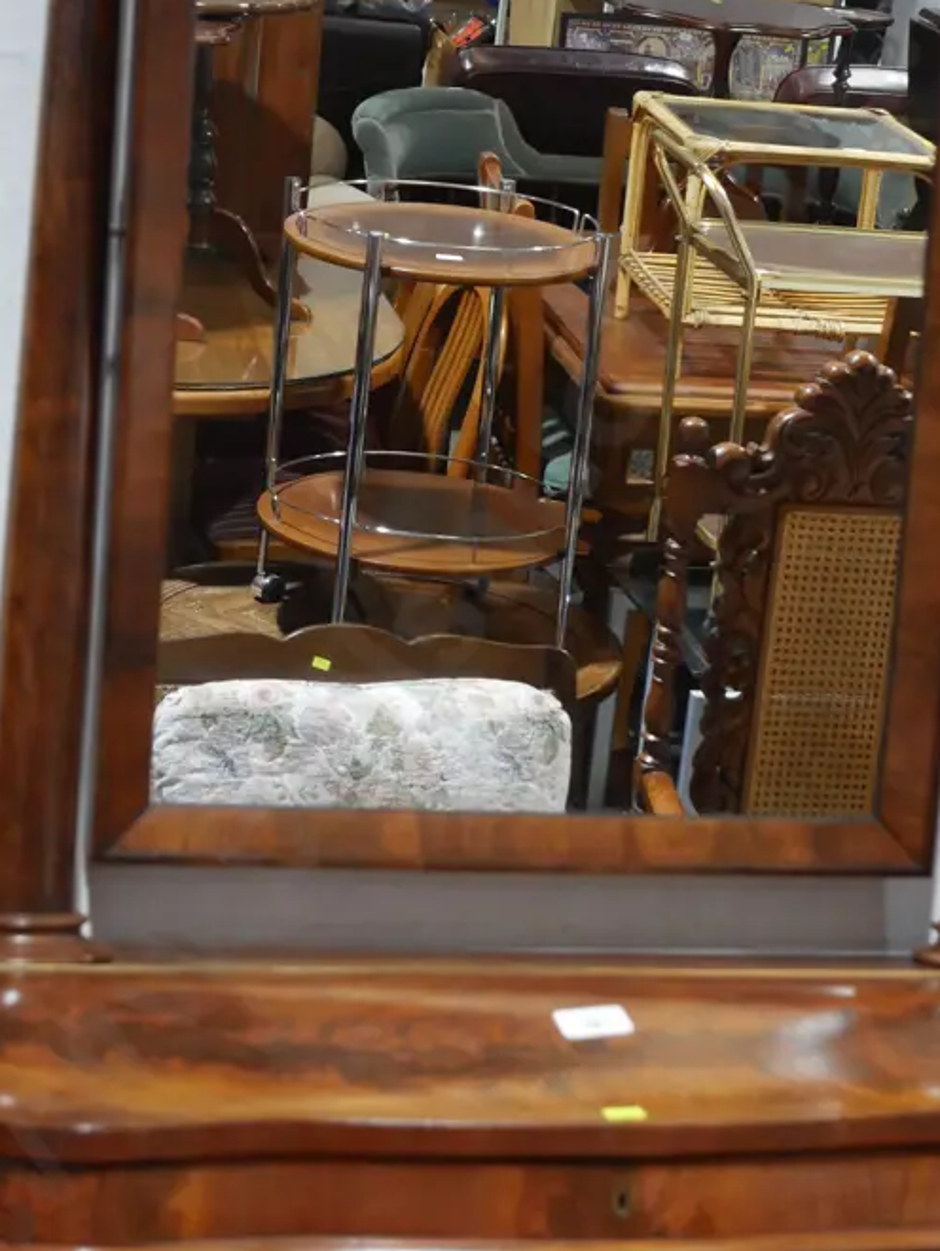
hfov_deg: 16.4
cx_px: 558
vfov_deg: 21.7
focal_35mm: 90
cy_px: 464
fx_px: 3254
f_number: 5.4
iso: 1250
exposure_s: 1/60
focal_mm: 29
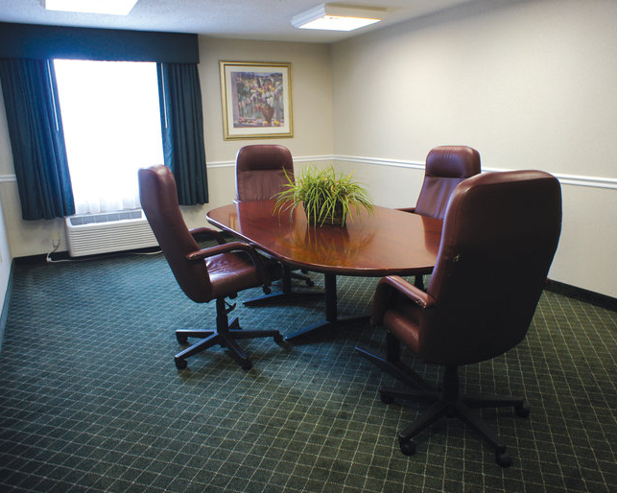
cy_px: 241
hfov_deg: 62.2
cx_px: 325
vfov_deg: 51.5
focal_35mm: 28
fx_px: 511
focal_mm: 16
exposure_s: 1/30
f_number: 2.8
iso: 250
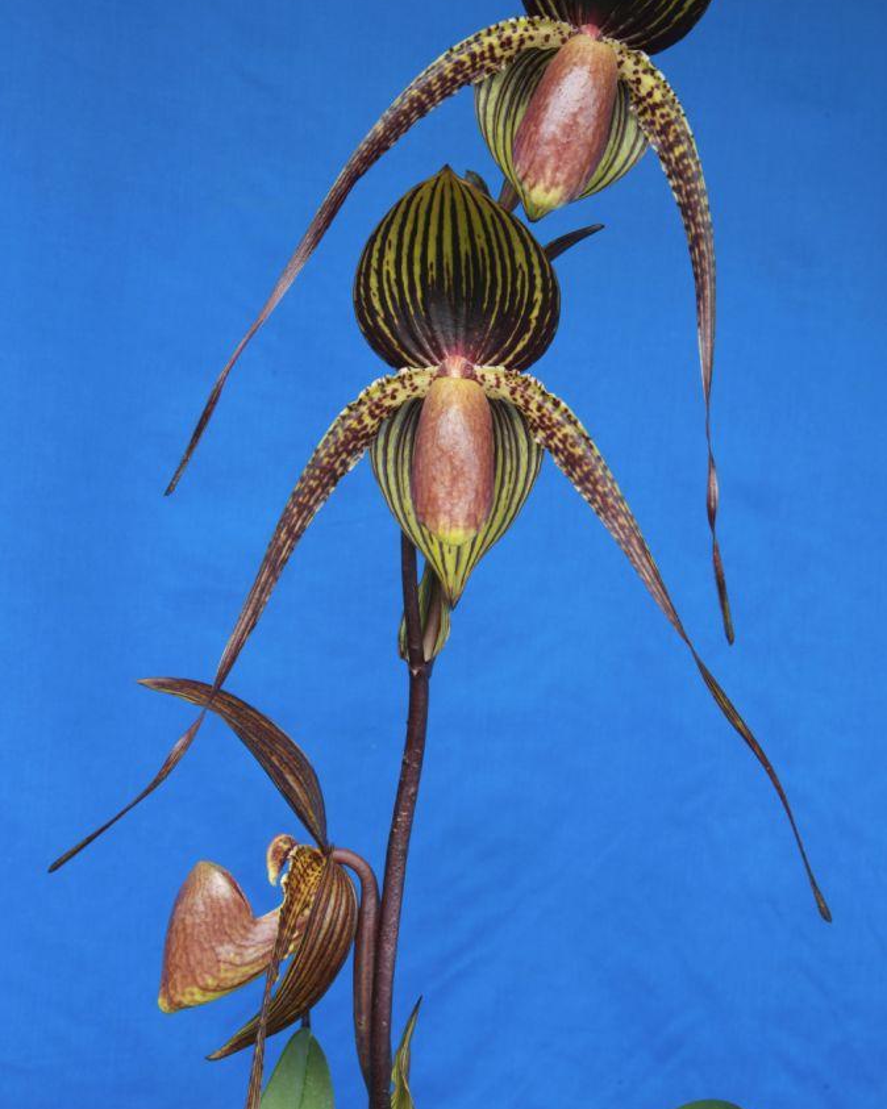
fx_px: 1871
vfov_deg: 33.0
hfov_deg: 26.7
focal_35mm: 57
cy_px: 487
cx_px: 439
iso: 200
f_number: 16
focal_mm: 50
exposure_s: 1/10
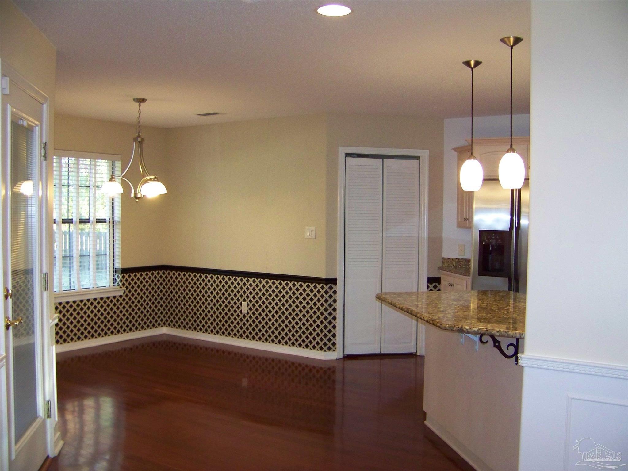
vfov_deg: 39.7
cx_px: 314
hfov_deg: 51.4
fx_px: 653
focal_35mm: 36
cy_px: 236
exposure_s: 1/30
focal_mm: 5.85
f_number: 2.8
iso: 200
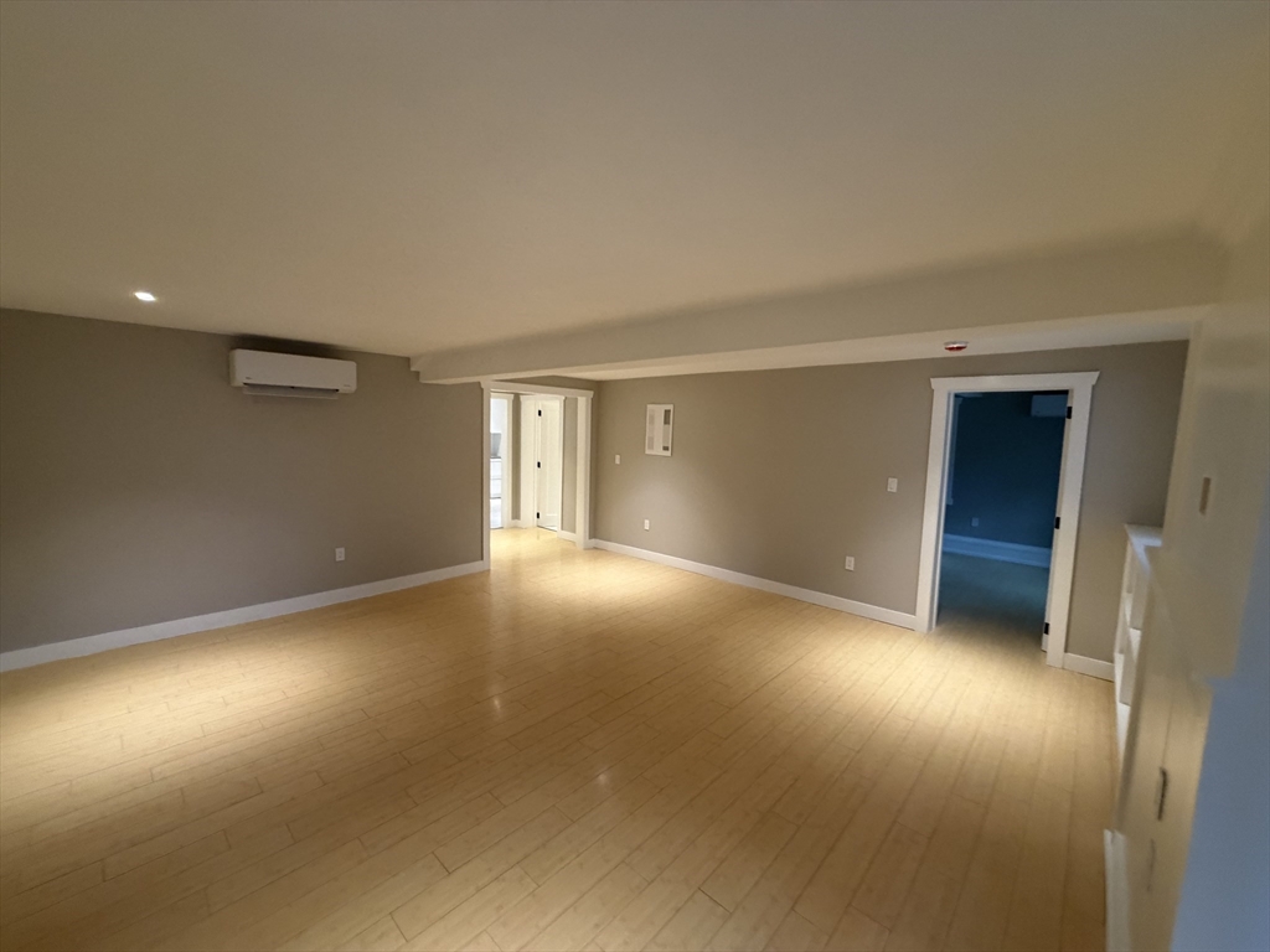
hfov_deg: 102.1
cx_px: 635
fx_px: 514
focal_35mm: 14
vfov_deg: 85.7
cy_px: 476
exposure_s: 1/60
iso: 250
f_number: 2.2
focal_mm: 2.22
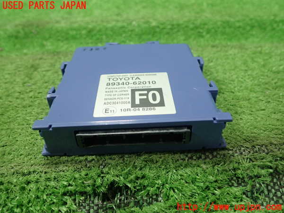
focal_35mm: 30
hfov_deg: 60.0
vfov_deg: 46.8
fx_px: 246
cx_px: 142
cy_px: 106
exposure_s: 1/125
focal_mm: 5.5
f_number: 2.3
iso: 320
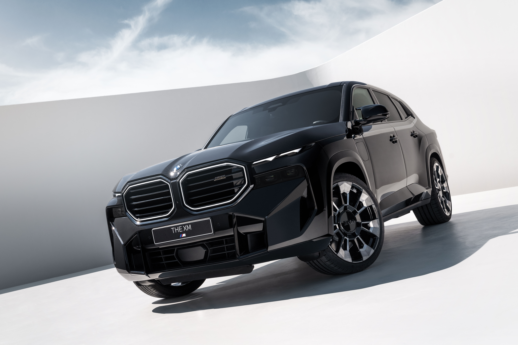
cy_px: 172
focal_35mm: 43
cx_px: 259
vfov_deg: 31.2
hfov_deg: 45.4
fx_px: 619
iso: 400
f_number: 9
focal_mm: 43
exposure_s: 1/400
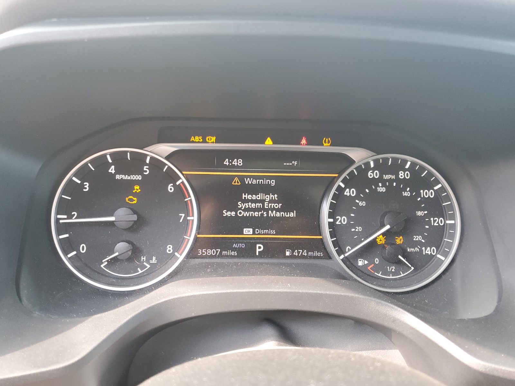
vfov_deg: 53.1
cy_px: 193
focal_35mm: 26
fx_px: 387
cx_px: 258
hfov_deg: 67.3
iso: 82
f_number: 1.5
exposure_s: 1/60.2
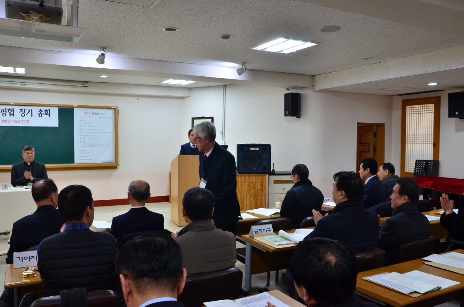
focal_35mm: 33
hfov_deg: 57.3
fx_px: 424
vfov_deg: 39.8
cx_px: 232
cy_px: 154
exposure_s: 1/80
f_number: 4.5
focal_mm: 22
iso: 800
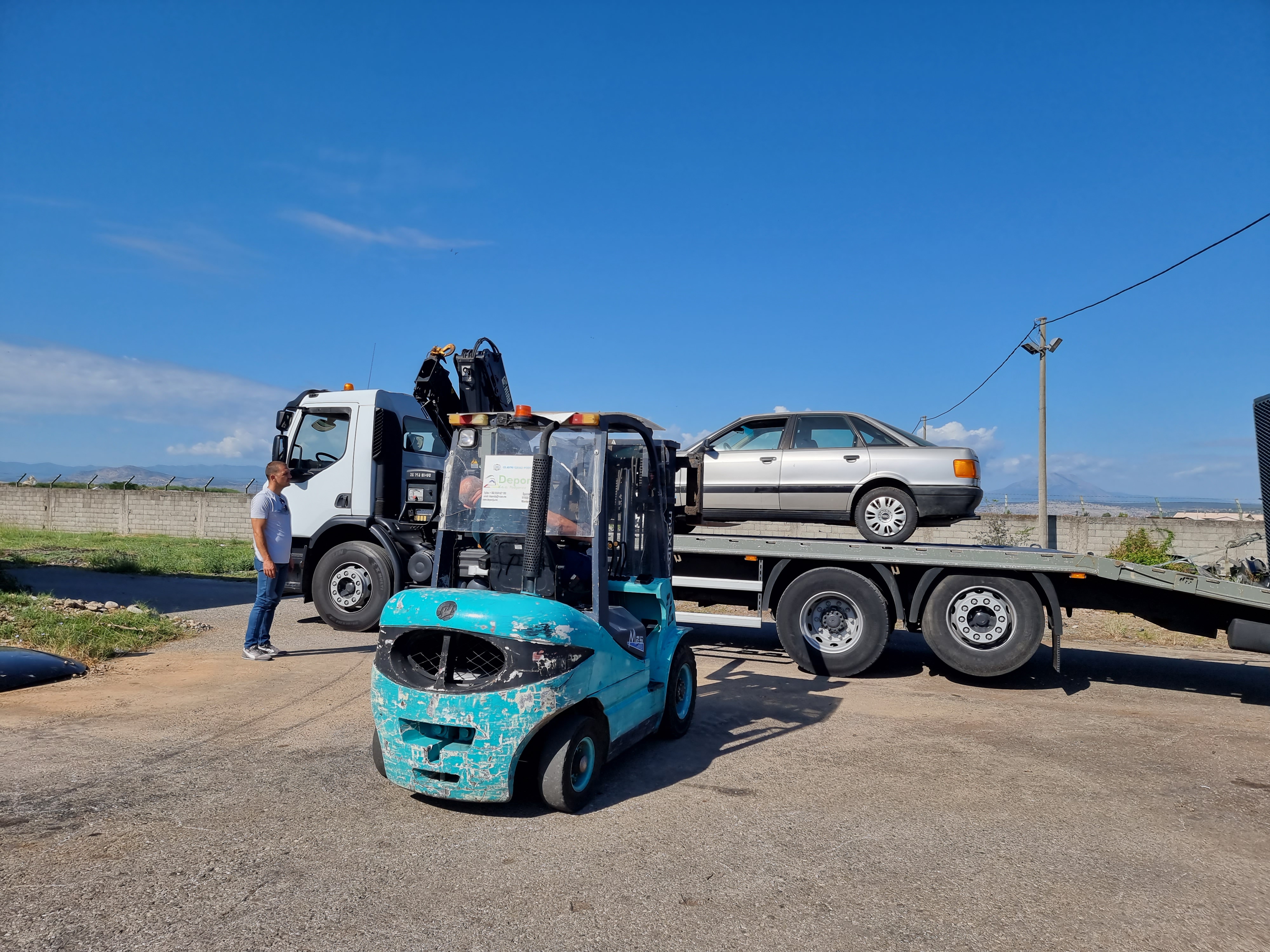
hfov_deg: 71.6
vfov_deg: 56.8
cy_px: 476
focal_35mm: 24
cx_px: 635
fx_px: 881
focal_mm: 6.7
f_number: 1.8
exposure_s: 1/1288
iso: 50
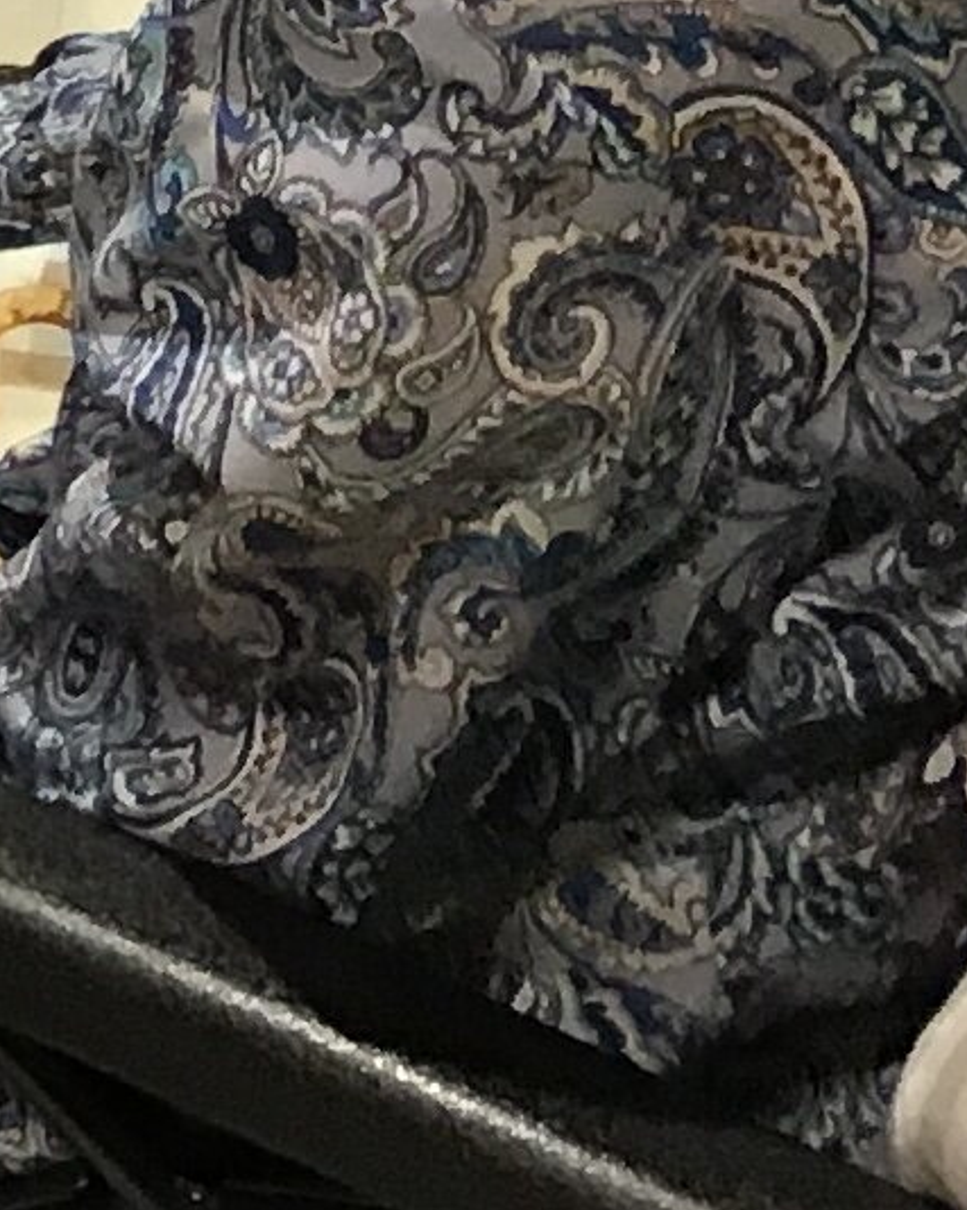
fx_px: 6620
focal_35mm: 185
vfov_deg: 9.9
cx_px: -1107
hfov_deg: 7.9
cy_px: -947
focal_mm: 3.3
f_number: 2.4
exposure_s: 1/30
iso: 80
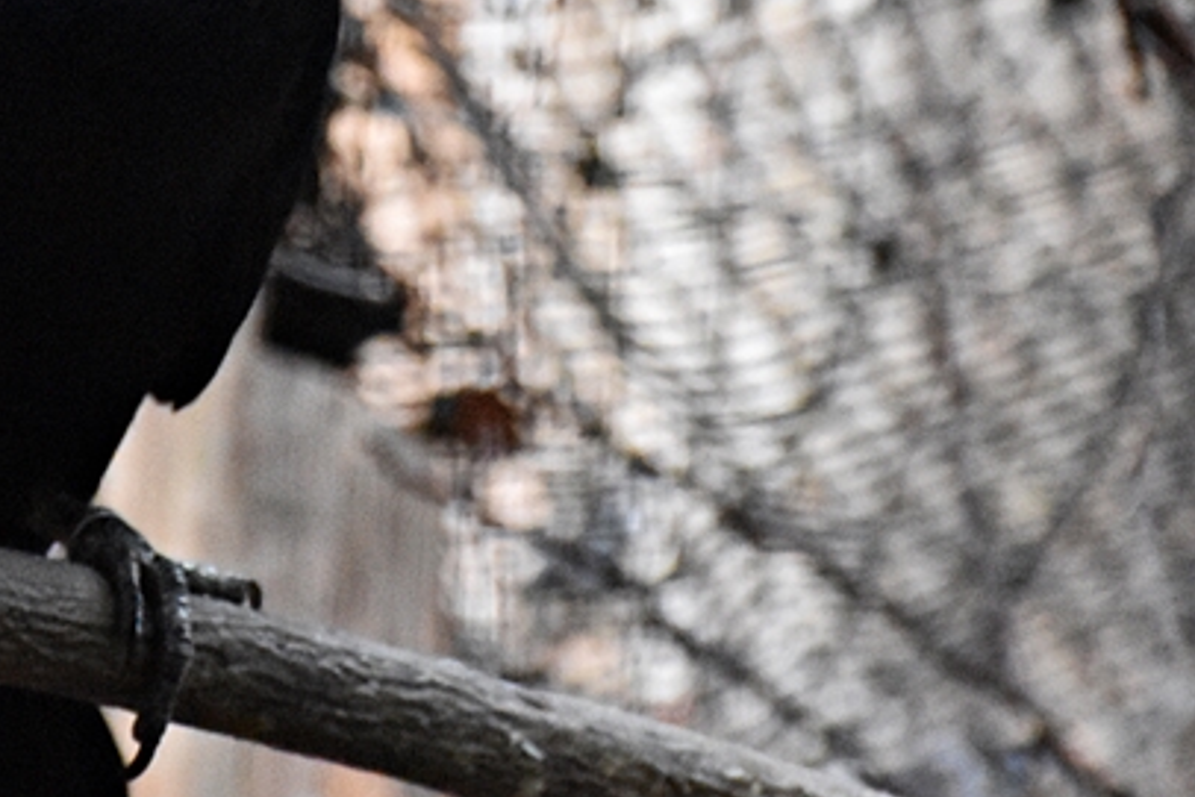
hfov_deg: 4.7
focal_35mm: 439
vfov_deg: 3.1
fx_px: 14577
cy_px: 51
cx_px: 336
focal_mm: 116
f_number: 5.6
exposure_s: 1/125
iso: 9000
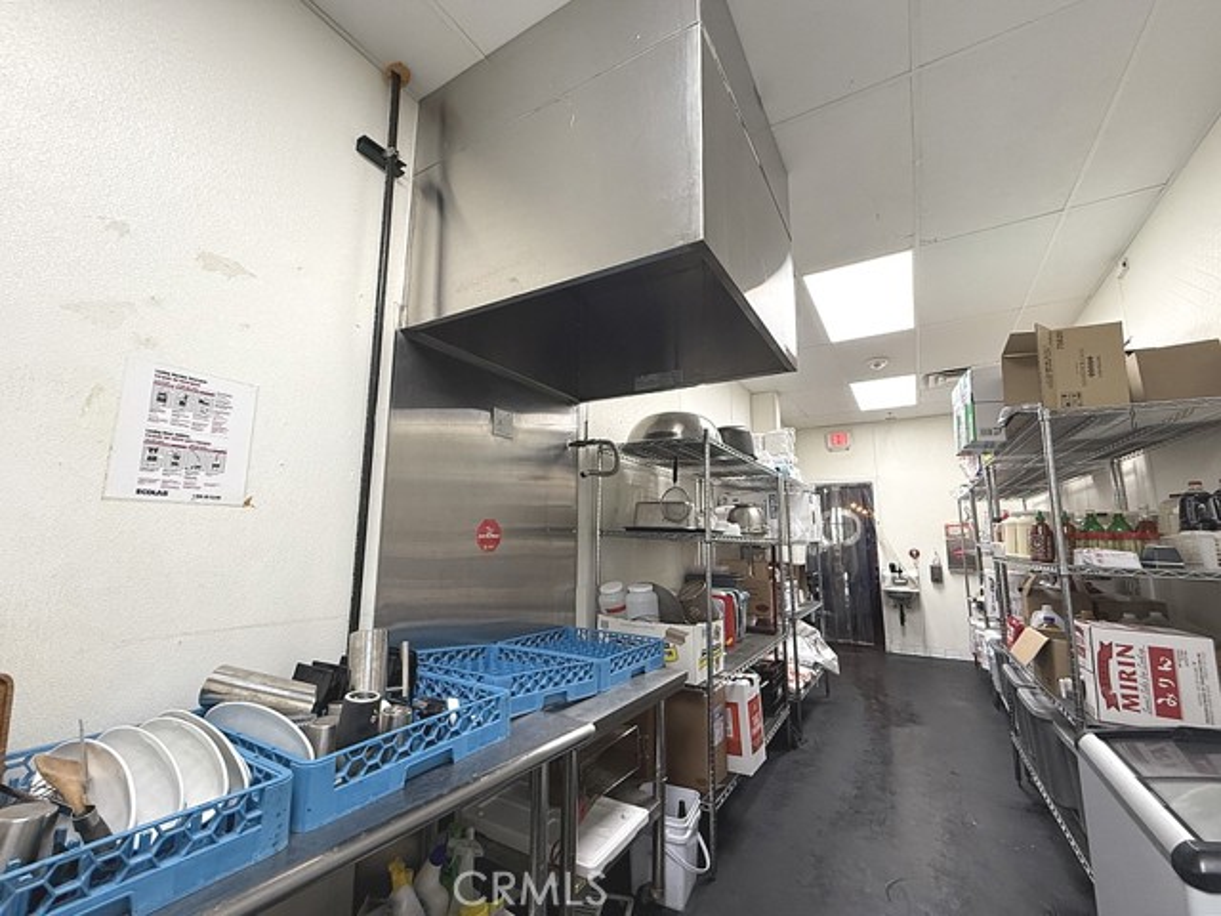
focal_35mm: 14
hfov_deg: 102.1
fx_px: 494
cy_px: 458
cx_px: 610
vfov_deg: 85.7
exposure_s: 1/120
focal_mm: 2.22
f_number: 2.2
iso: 320
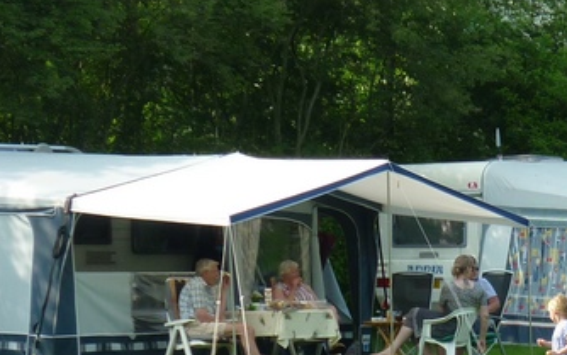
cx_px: 535
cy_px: 299
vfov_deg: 6.7
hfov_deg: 10.7
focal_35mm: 195
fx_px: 3014
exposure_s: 1/320
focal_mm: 9.9
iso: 80
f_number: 3.6
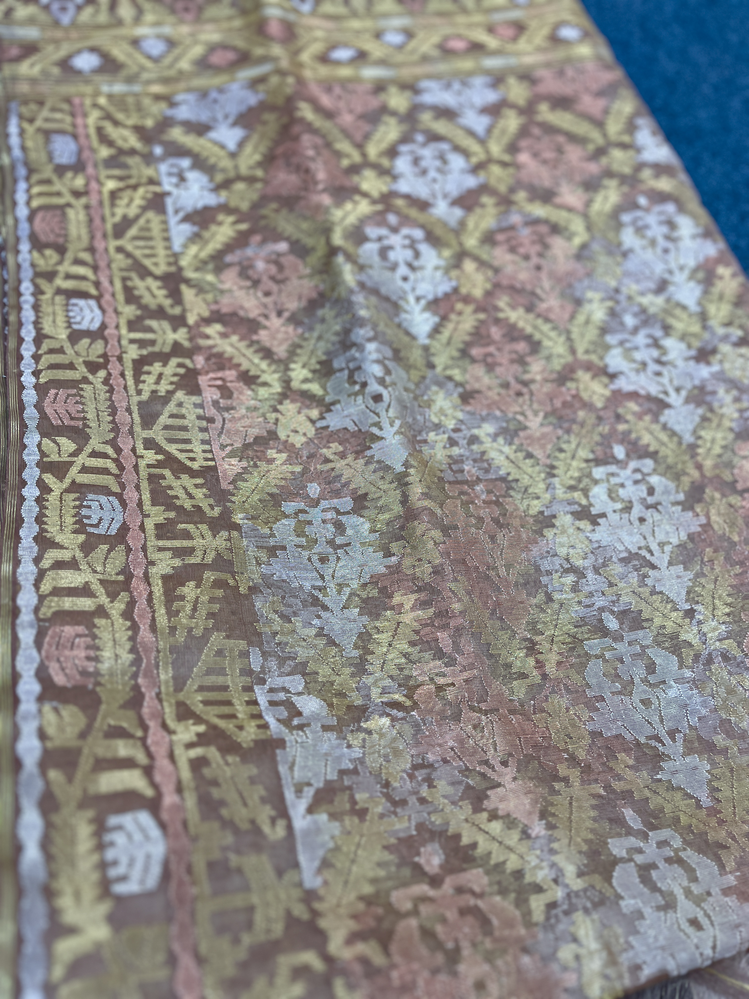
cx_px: 374
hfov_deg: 53.1
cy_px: 500
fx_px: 750
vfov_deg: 67.3
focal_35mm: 26
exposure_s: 1/121
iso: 64
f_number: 1.6
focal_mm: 5.1
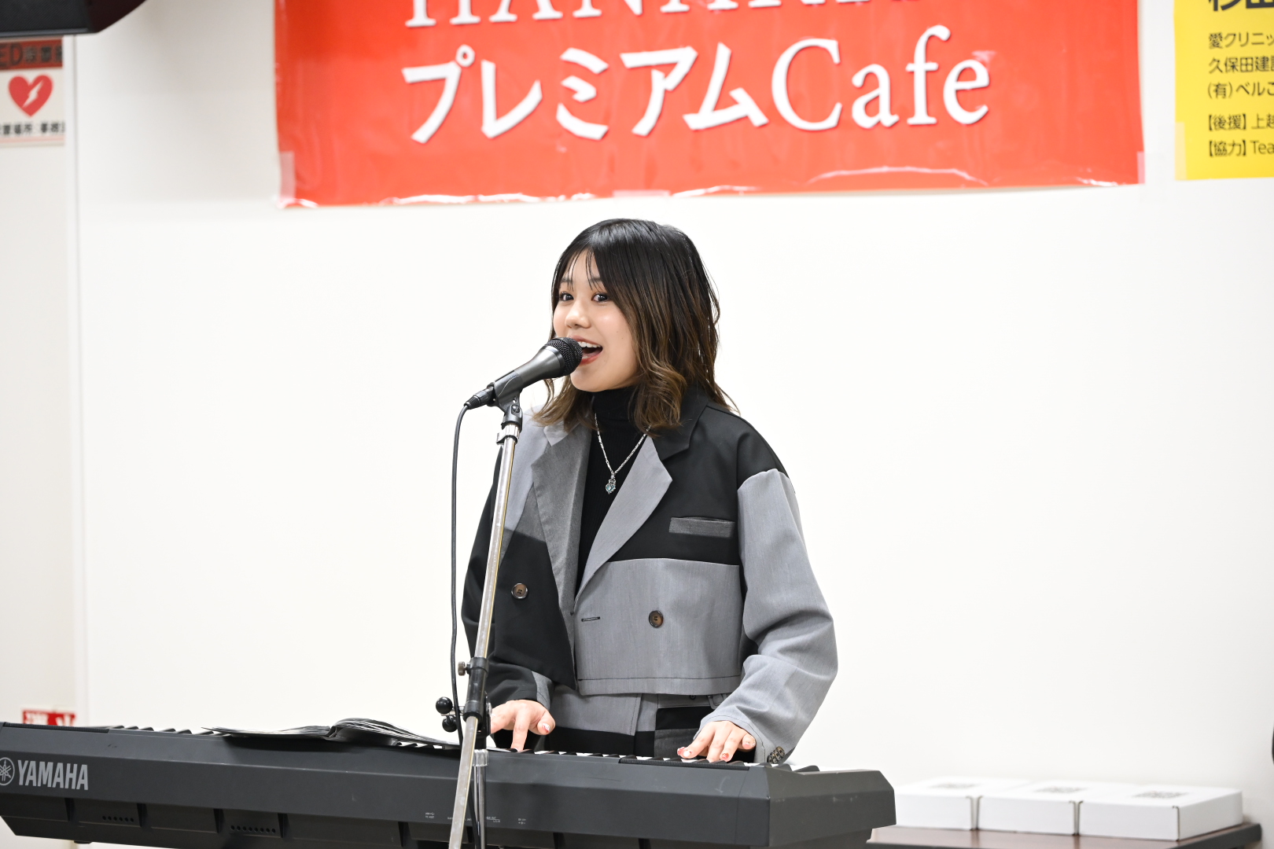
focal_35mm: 120
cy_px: 424
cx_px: 637
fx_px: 4246
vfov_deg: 11.4
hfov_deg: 17.1
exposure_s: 1/250
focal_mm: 120
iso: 2500
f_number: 4
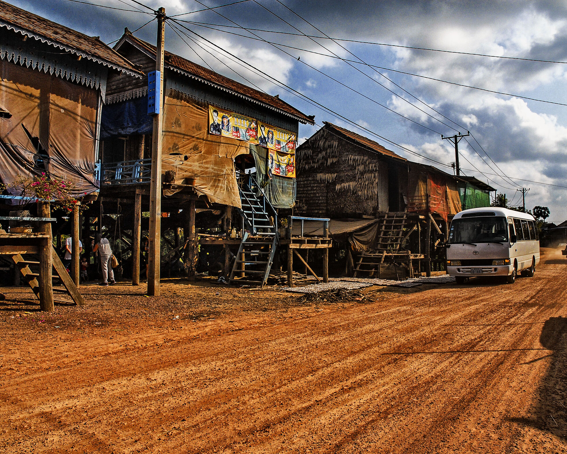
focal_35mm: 31
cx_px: 305
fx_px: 520
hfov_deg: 57.1
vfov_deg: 47.1
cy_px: 228
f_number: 10
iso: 200
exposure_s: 1/400
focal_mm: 18
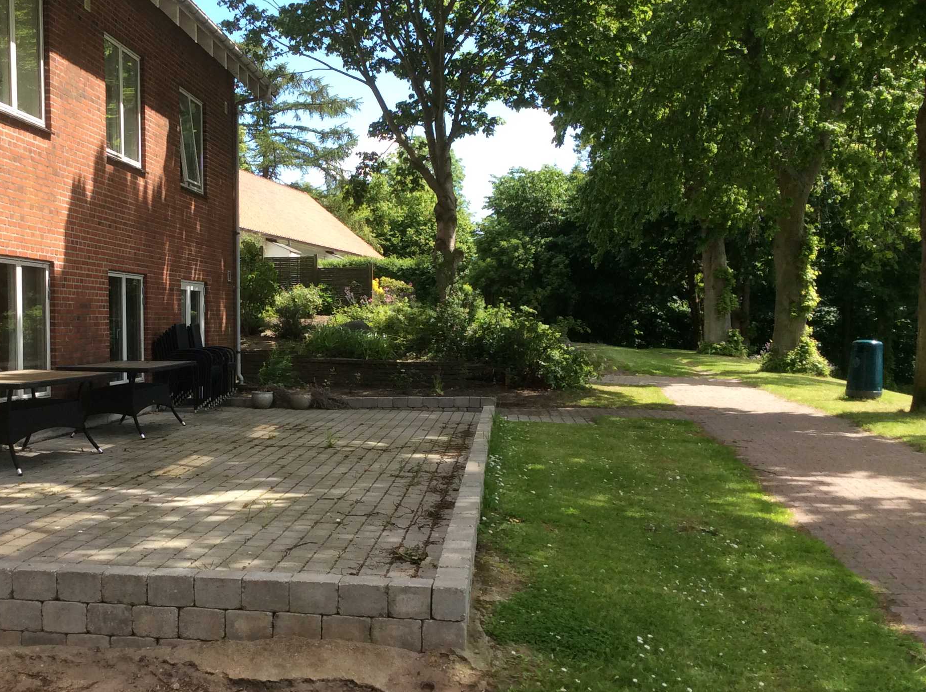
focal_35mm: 45
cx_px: 275
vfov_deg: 32.1
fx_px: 1202
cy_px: 379
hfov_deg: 41.3
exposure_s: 1/545
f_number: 2.4
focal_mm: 3.3
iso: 32
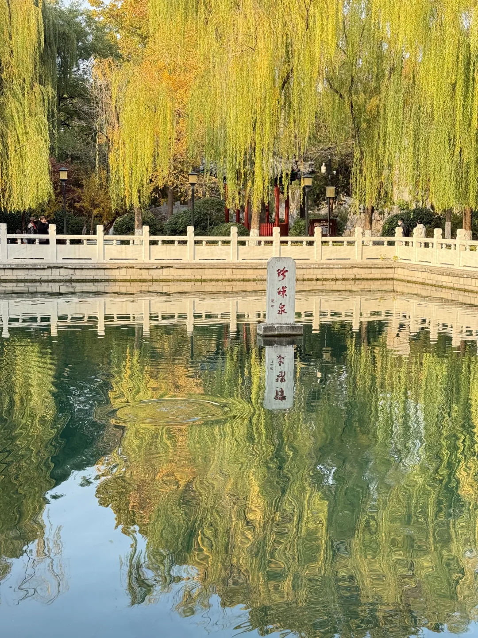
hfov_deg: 30.3
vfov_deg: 39.7
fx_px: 884
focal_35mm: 48
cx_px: 239
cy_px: 319
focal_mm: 6.76
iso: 64
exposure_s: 1/420
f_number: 1.78
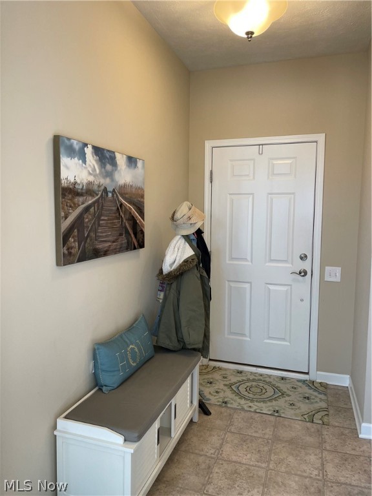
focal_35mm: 26
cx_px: 186
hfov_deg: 53.1
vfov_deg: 67.3
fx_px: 373
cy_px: 248
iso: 100
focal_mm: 4.2
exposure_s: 1/120
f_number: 1.6
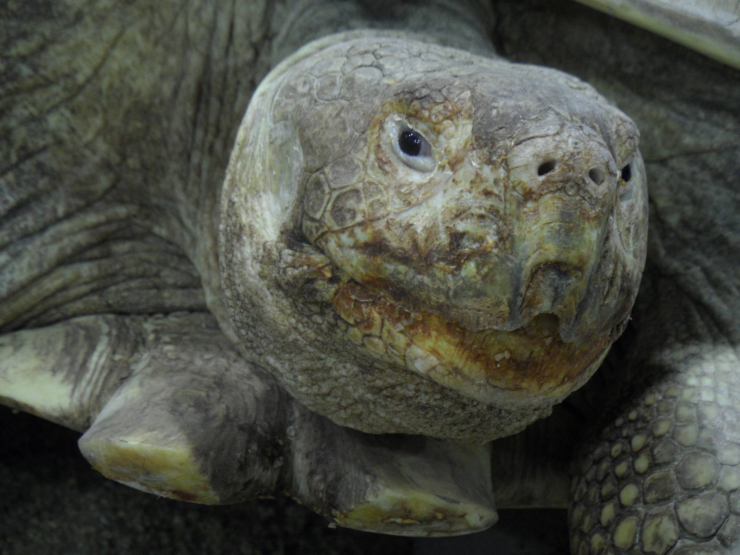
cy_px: 278
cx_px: 370
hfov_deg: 13.2
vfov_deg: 9.9
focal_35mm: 150
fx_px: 3207
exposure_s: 1/8
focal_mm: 24.6
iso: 200
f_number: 4.4
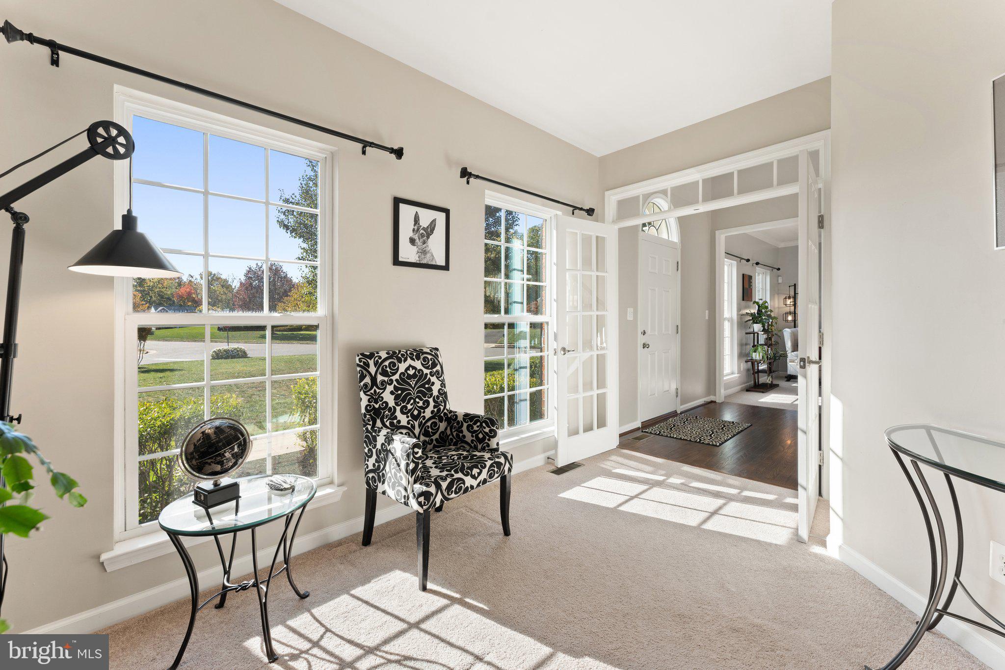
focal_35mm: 14
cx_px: 502
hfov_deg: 104.3
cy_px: 335
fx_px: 391
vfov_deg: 81.2
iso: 500
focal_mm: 14
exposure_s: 1/15
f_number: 8
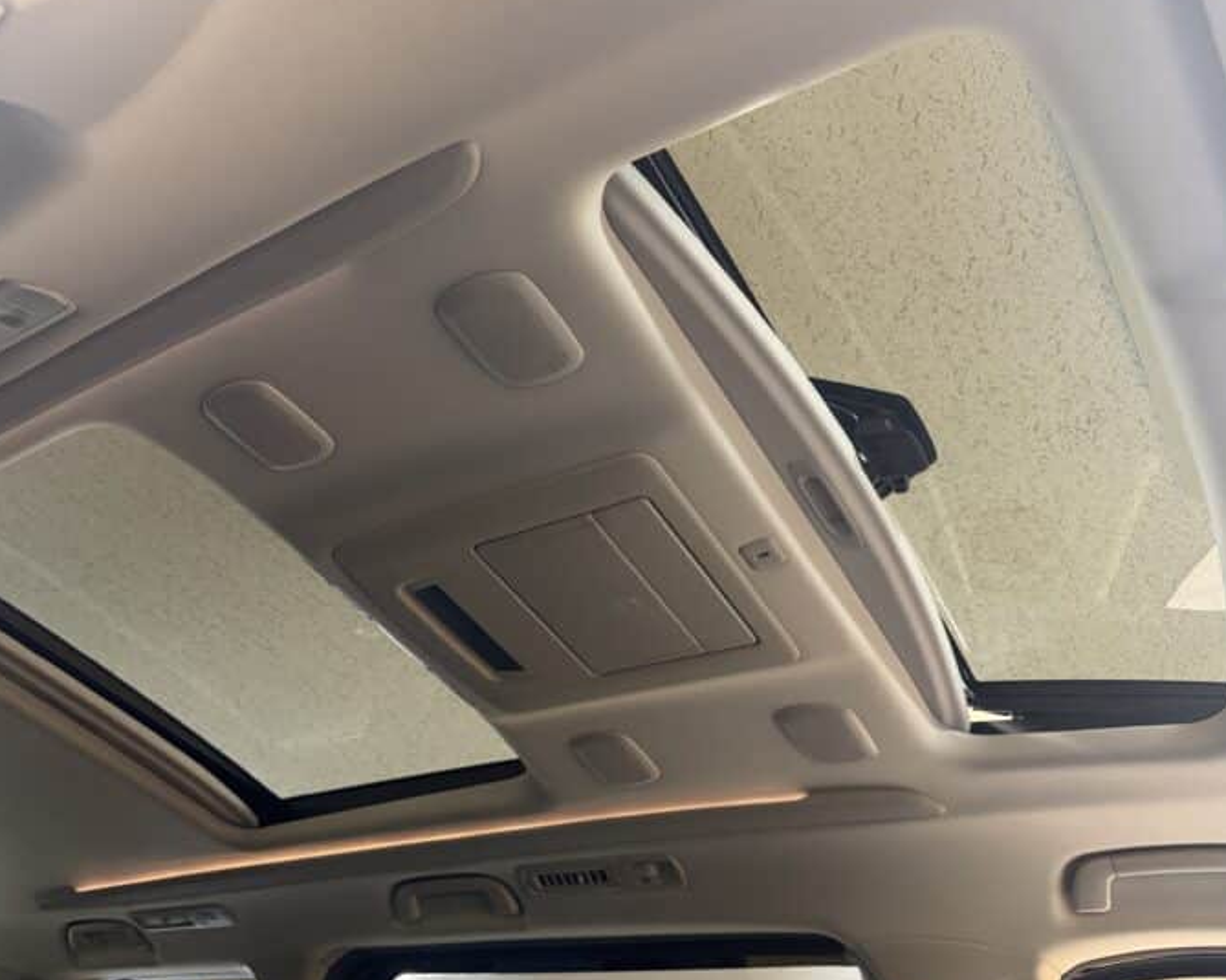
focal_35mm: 28
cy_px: 496
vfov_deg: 51.5
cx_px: 548
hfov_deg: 62.1
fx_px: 1016
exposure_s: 1/50
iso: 800
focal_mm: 6.76
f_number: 1.78
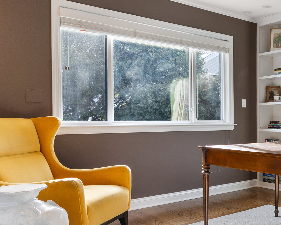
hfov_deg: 36.2
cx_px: 319
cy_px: 125
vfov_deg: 35.6
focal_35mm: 42
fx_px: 349
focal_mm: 17
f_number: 8
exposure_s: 1/6
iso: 320
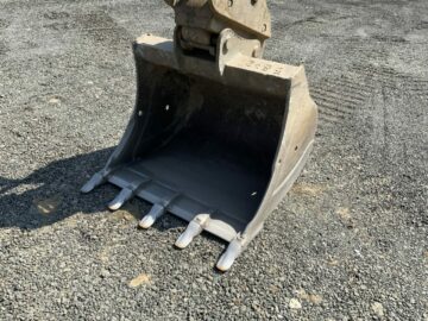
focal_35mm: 29
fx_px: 359
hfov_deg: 61.7
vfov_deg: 48.2
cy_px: 160
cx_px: 214
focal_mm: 3
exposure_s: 1/944
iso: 16
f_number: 1.8
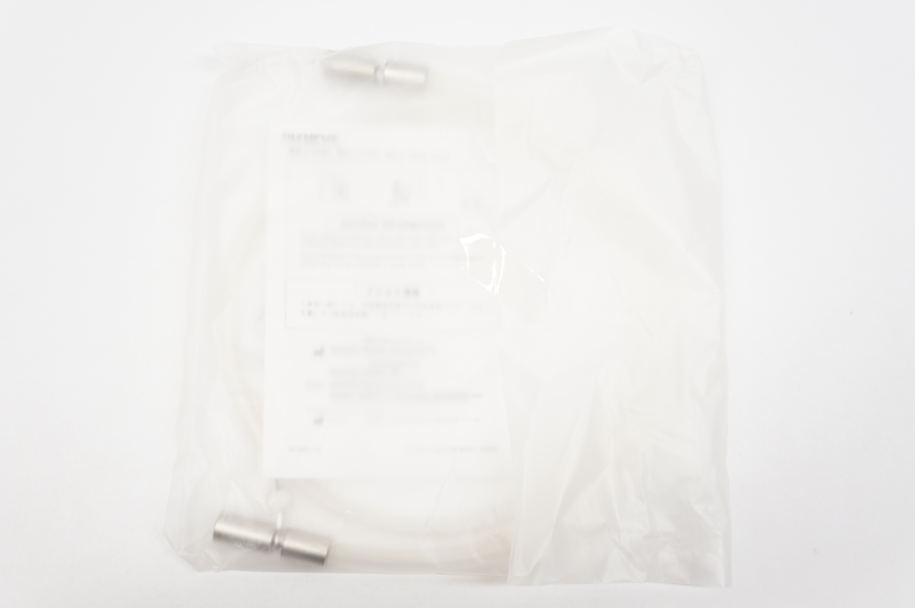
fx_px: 952
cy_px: 304
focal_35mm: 38
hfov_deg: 51.3
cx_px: 458
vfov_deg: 35.4
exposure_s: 1/60
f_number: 5.6
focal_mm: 25
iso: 400
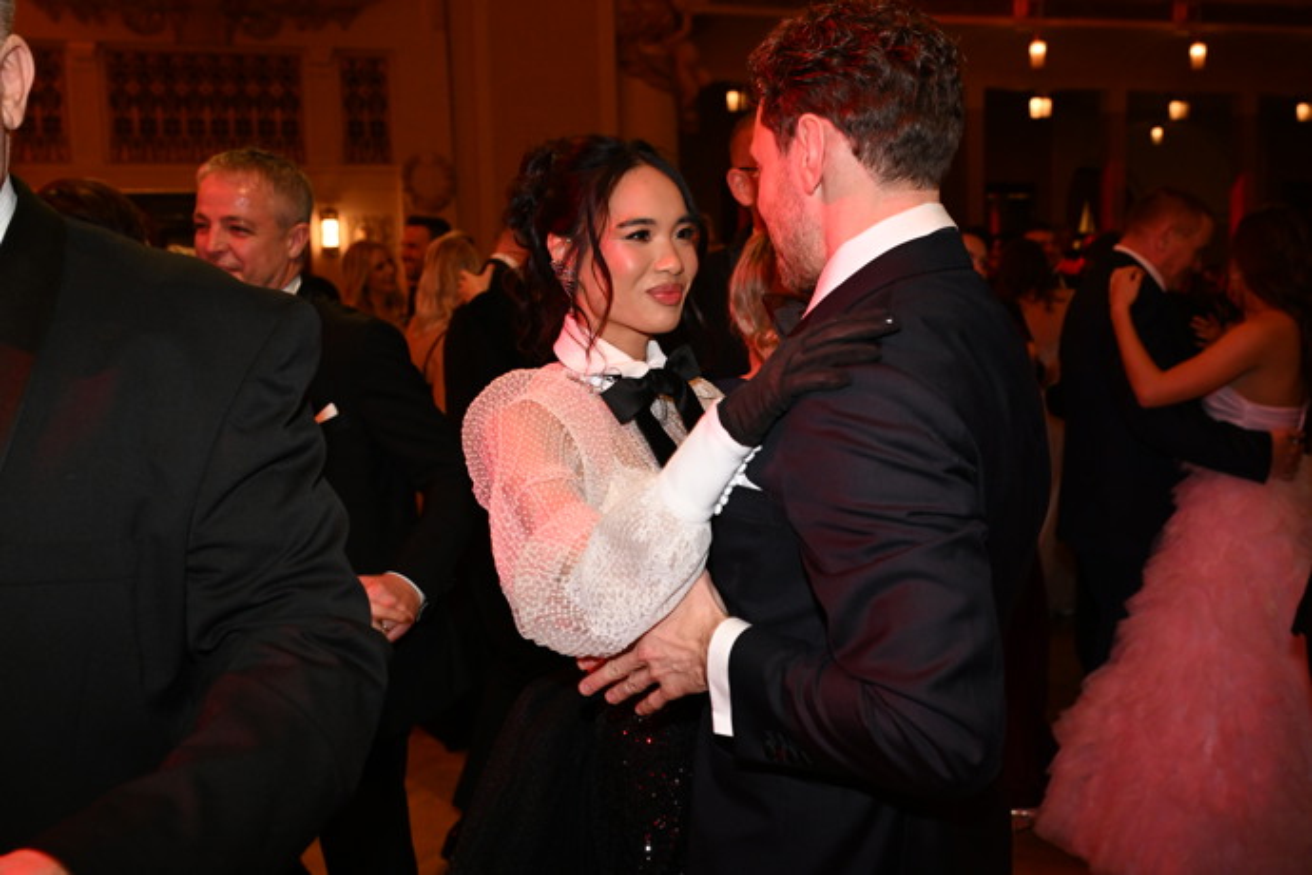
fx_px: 1421
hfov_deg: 49.6
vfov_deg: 34.2
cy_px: 438
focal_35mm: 39
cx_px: 656
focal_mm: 39
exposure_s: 1/125
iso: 3200
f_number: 5.6
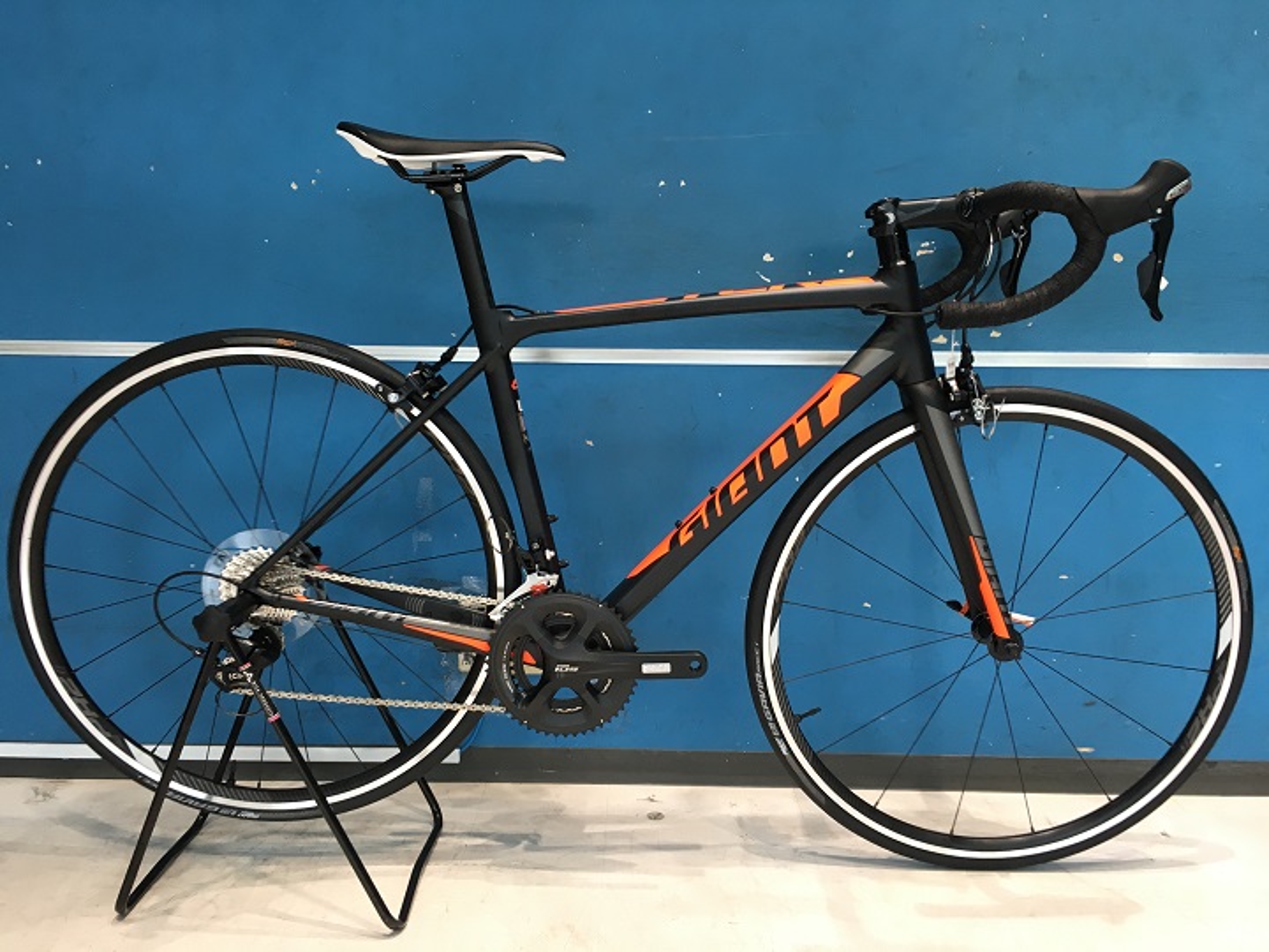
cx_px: 634
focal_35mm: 29
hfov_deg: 61.7
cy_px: 476
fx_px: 1063
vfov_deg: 48.2
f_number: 2.2
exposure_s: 1/33
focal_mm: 4.15
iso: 40
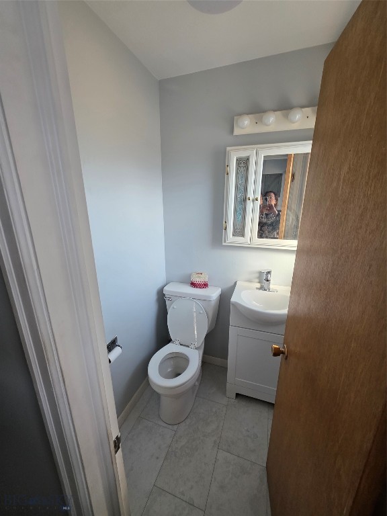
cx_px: 194
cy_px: 258
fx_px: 194
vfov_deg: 106.2
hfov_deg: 89.9
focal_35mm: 13
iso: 320
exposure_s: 1/359
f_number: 1.9
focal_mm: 2.2
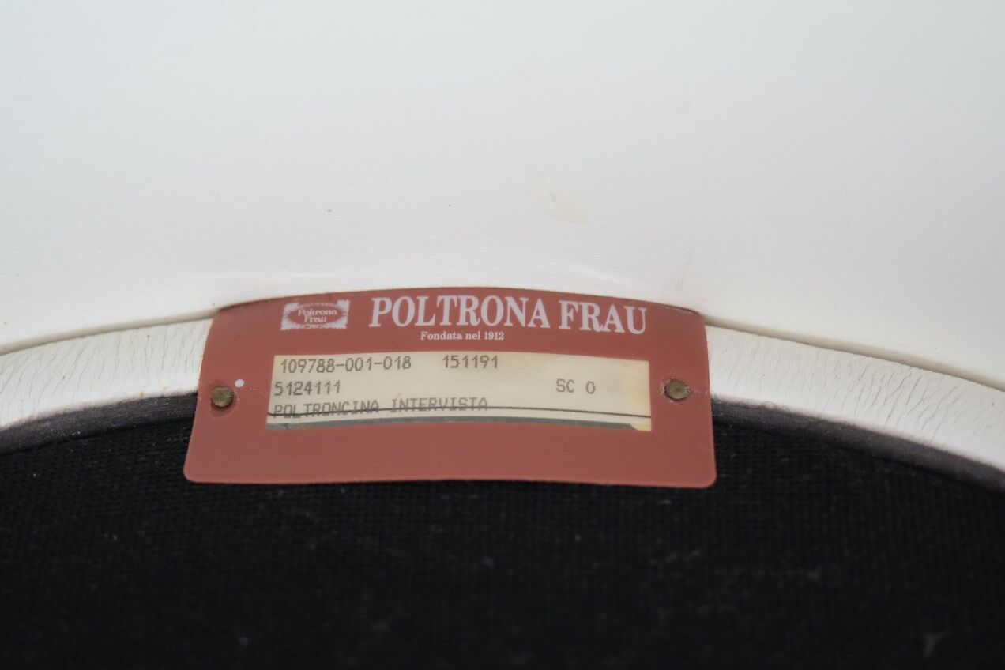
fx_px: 1563
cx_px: 502
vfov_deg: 24.2
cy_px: 335
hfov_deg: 35.6
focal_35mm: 56
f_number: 4
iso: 4000
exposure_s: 1/56
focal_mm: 37.6
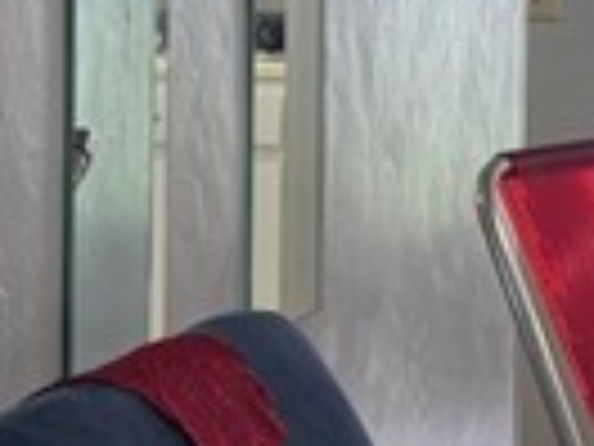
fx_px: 3192
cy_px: 5
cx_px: 1584
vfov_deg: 7.9
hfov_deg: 9.2
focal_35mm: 186
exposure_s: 1/60
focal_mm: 6.76
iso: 160
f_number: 1.78
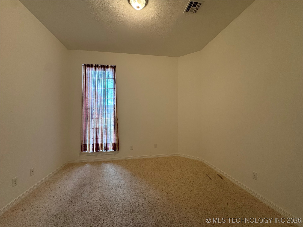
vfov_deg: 85.7
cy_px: 114
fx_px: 123
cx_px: 152
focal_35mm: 14
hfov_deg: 102.1
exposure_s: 1/60
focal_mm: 2.22
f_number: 2.2
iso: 250
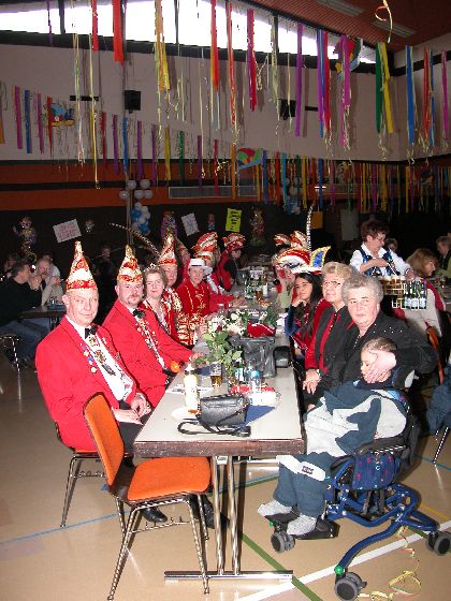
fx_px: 608
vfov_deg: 52.6
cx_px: 226
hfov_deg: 40.7
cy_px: 300
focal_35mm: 35
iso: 200
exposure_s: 1/60
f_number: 2.8
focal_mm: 8.9
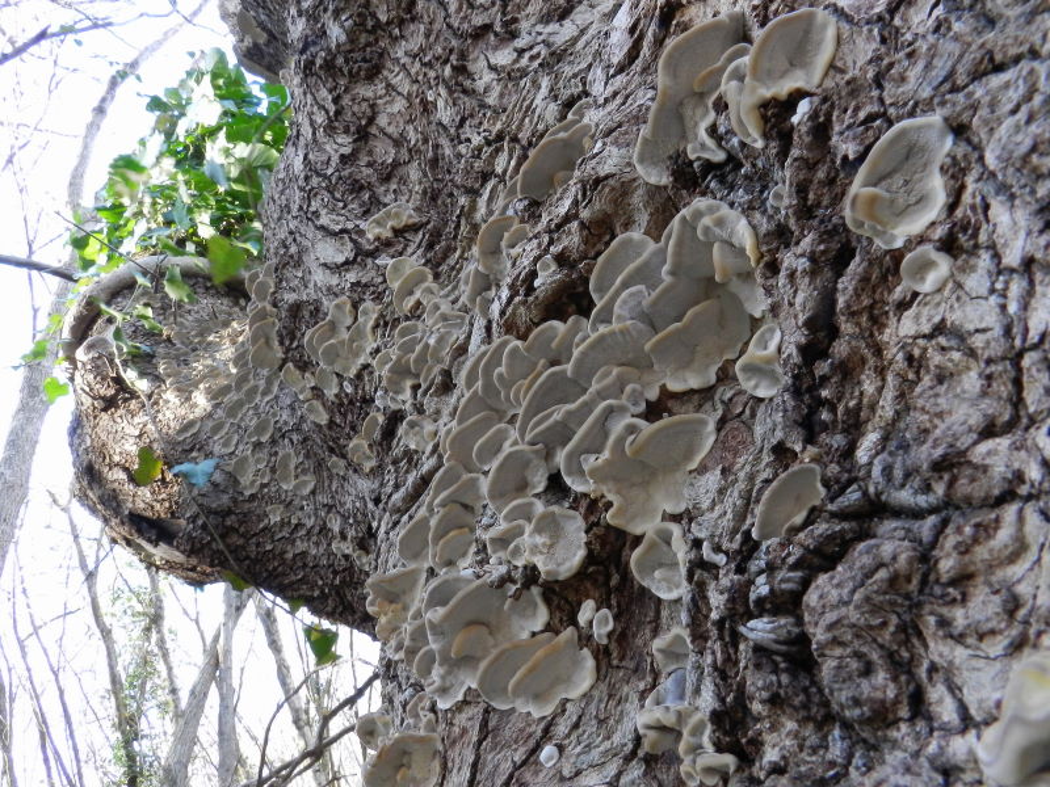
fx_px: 758
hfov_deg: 69.4
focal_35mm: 25
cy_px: 394
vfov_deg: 54.9
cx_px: 525
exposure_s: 1/25
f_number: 7.1
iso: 400
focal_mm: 4.5
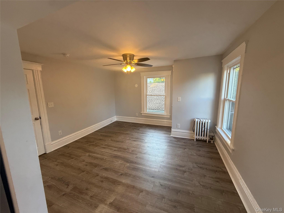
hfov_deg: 102.1
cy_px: 106
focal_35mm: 14
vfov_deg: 85.7
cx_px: 142
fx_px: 115
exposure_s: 1/120
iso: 160
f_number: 2.2
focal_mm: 2.22
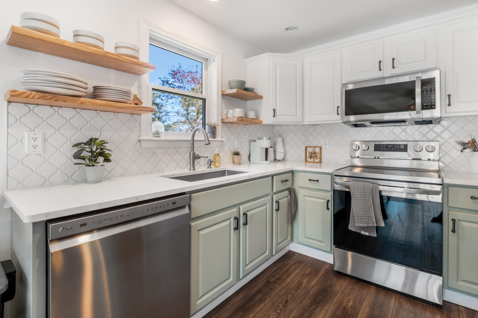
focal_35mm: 16
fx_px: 212
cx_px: 249
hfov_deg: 96.7
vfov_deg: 73.7
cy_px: 152
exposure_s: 1/100
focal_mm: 10
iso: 400
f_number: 8
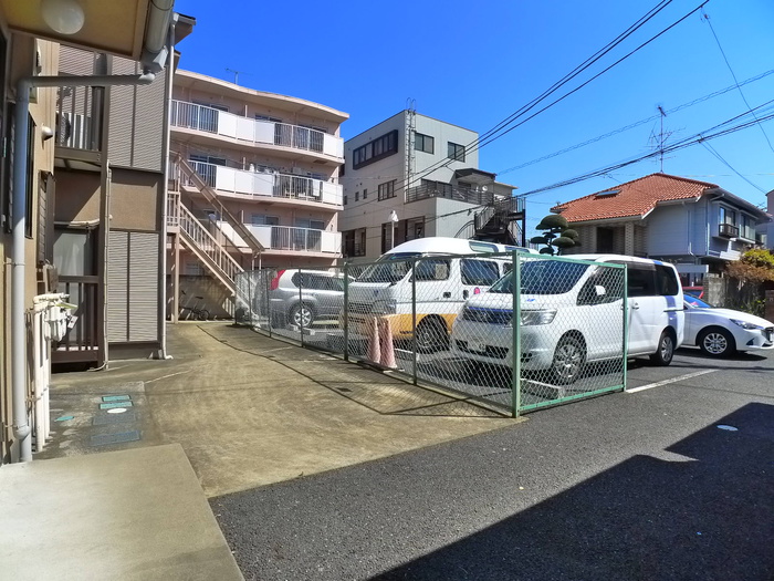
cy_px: 290
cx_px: 387
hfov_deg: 71.6
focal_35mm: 24
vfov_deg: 56.8
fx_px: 537
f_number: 4
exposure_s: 1/800
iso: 400
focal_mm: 5.1
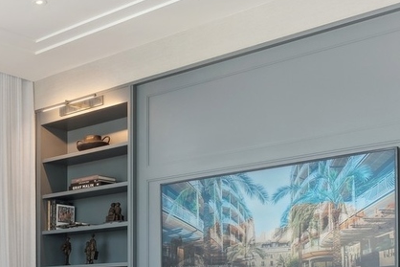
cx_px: -42
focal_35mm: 62
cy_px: 319
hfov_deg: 29.2
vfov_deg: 20.5
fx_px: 689
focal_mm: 16
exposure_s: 1/100
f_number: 8
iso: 200
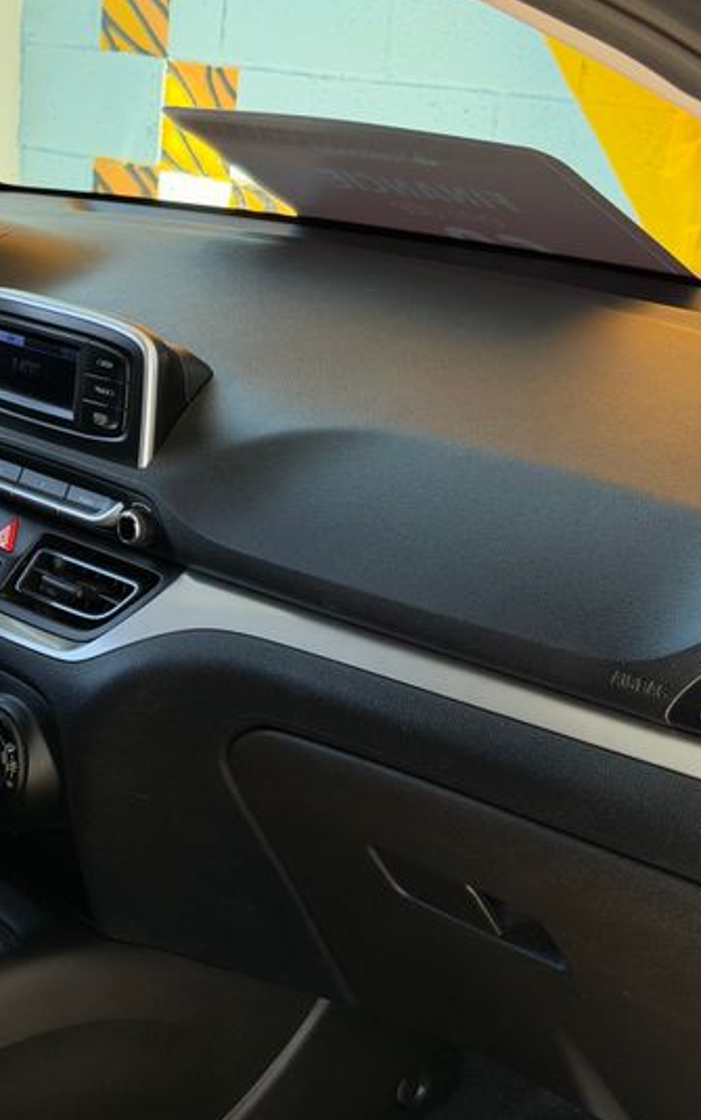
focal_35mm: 73
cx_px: -88
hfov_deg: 17.2
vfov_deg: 28.2
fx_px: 2228
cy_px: 525
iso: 125
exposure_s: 1/218
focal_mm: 6.76
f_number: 1.78
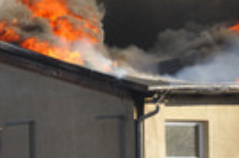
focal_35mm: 1404
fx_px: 9310
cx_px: 194
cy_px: -122
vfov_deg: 1.0
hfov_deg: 1.5
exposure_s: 1/200
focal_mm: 250
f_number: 10
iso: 250
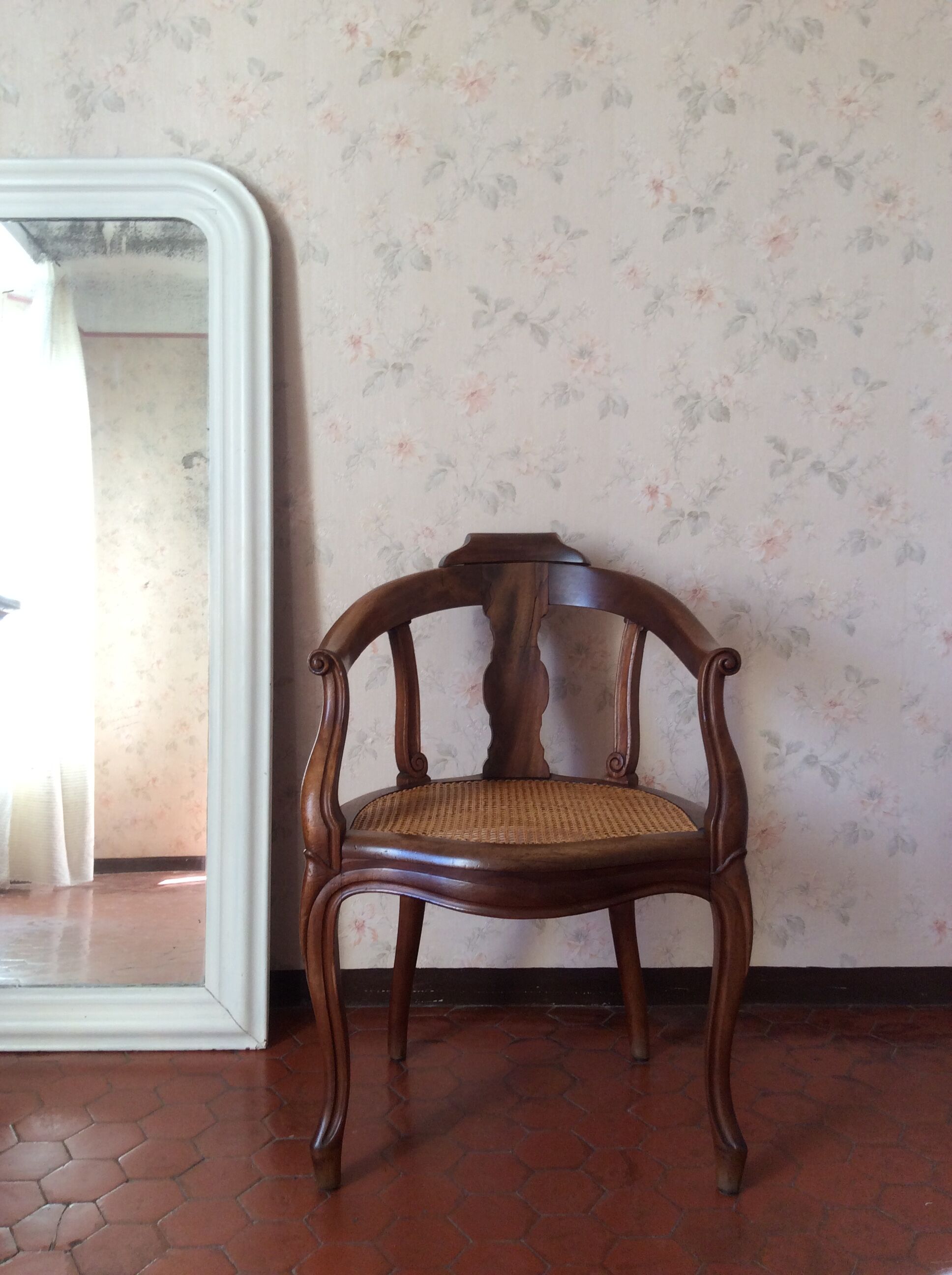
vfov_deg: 56.9
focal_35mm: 32
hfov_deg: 44.1
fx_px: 1177
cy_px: 638
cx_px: 476
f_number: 2.4
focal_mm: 3.3
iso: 50
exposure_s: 1/50
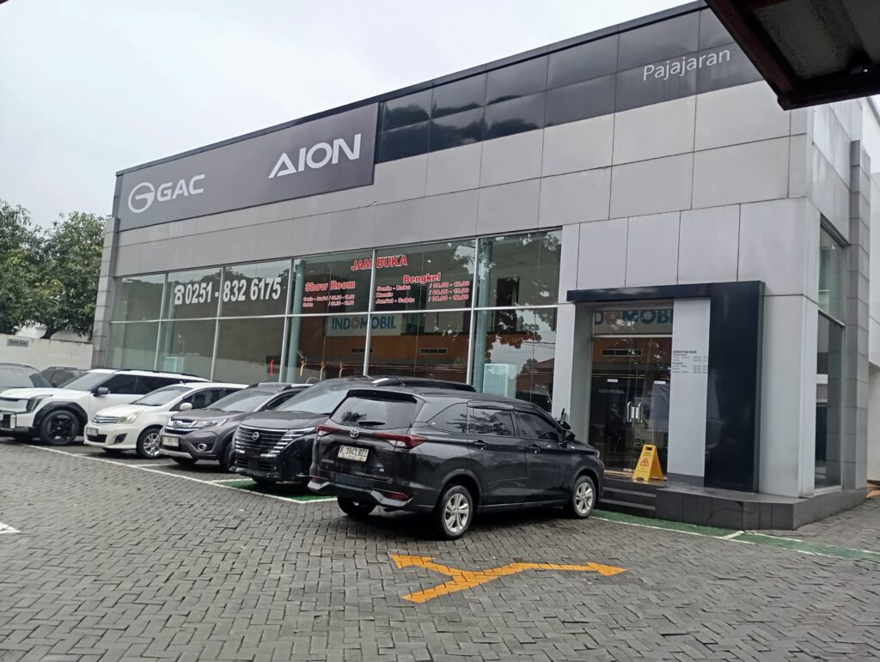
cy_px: 331
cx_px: 440
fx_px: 713
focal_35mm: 28
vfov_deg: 49.9
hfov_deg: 63.4
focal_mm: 4.27
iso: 156
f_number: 1.8
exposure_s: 1/100
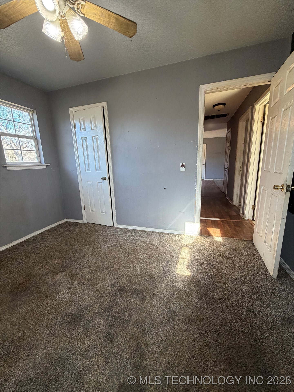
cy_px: 196
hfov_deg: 85.7
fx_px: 159
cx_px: 147
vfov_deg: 102.1
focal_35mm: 14
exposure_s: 1/60
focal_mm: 2.22
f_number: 2.2
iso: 200
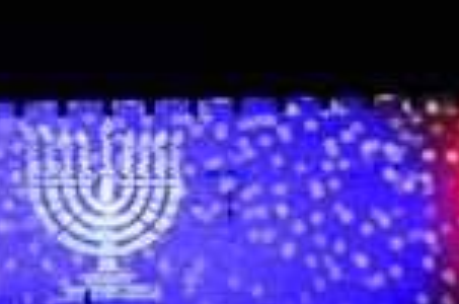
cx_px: 131
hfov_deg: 36.9
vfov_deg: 25.1
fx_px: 674
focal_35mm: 53
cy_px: 234
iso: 1250
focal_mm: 20
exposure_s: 1/30
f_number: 2.8
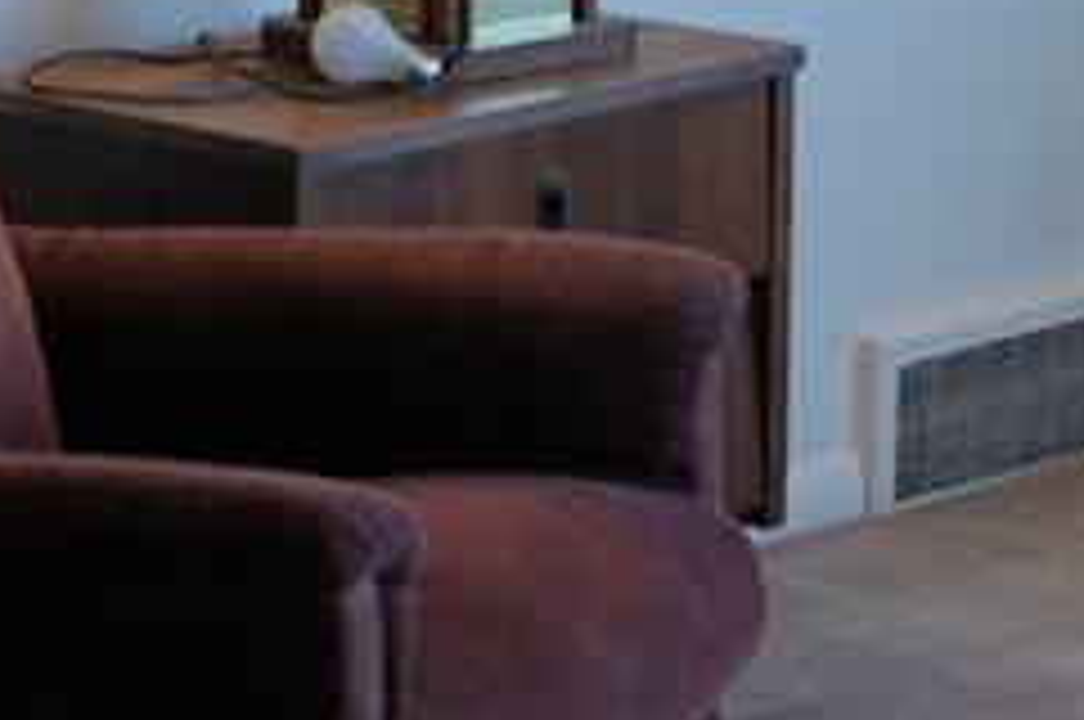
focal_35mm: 183
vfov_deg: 7.3
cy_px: -508
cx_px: 1183
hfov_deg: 11.1
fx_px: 5503
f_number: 4.5
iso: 160
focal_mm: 43
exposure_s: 1/60
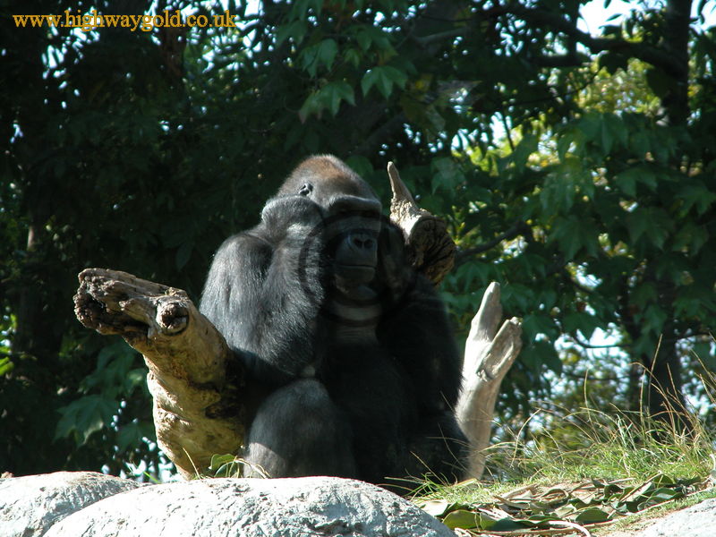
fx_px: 5709
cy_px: 268
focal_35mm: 276
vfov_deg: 5.4
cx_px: 358
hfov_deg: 7.2
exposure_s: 1/116
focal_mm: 71.2
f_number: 4.2
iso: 100
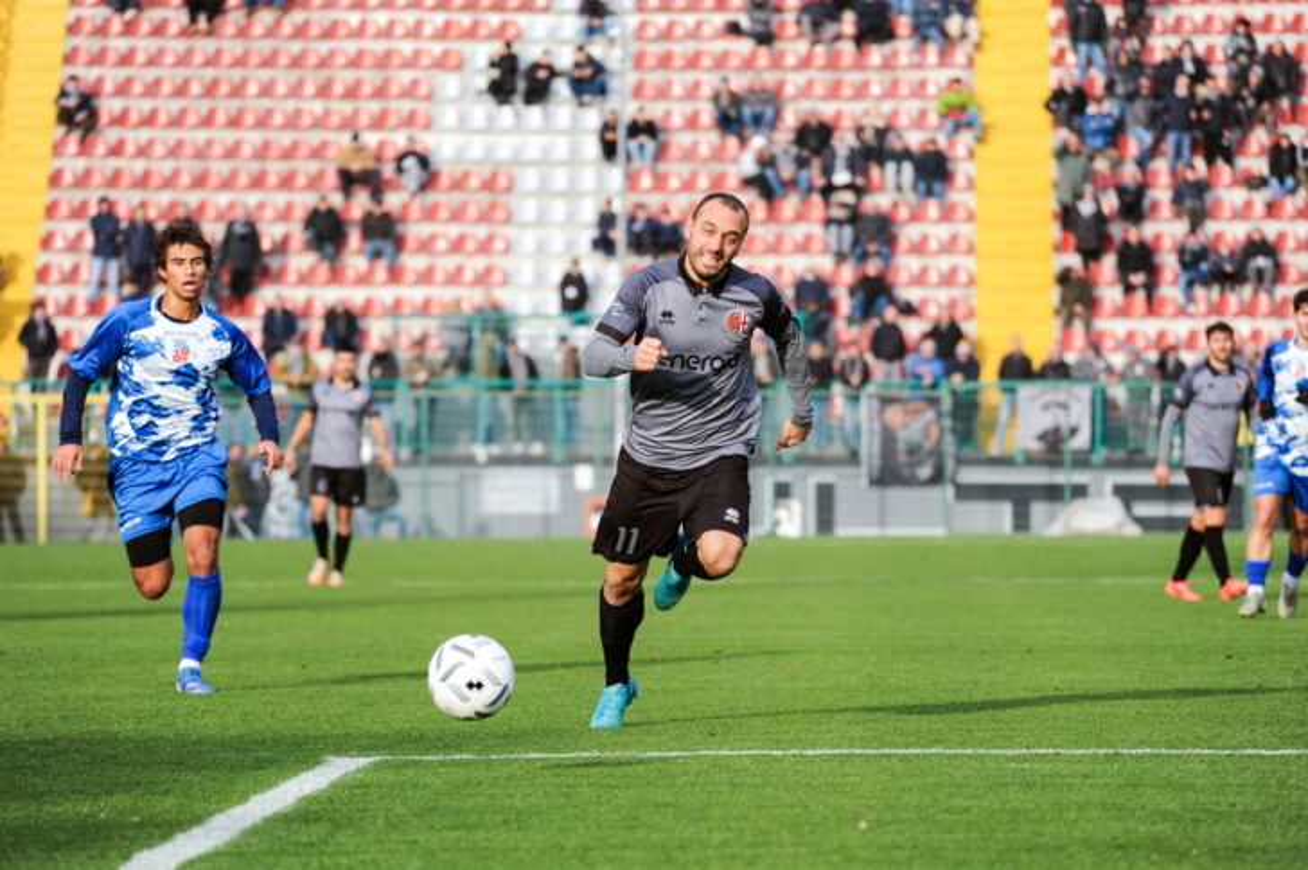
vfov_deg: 6.5
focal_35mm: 210
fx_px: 7623
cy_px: 435
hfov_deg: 9.8
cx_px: 654
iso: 640
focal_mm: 210
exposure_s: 1/1000
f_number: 5.6
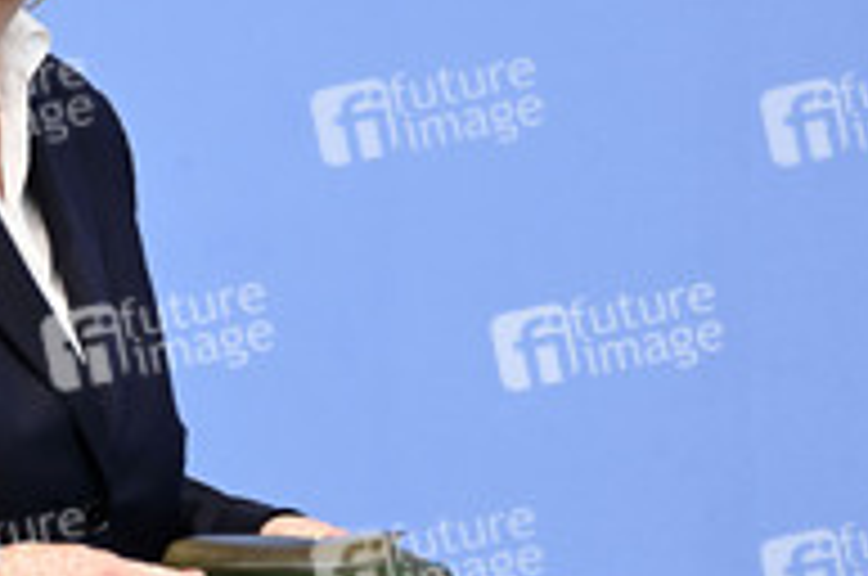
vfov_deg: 5.3
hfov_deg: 8.0
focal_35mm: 257
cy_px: 225
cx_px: 38
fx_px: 6186
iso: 2000
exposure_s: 1/800
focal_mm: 110
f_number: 2.8
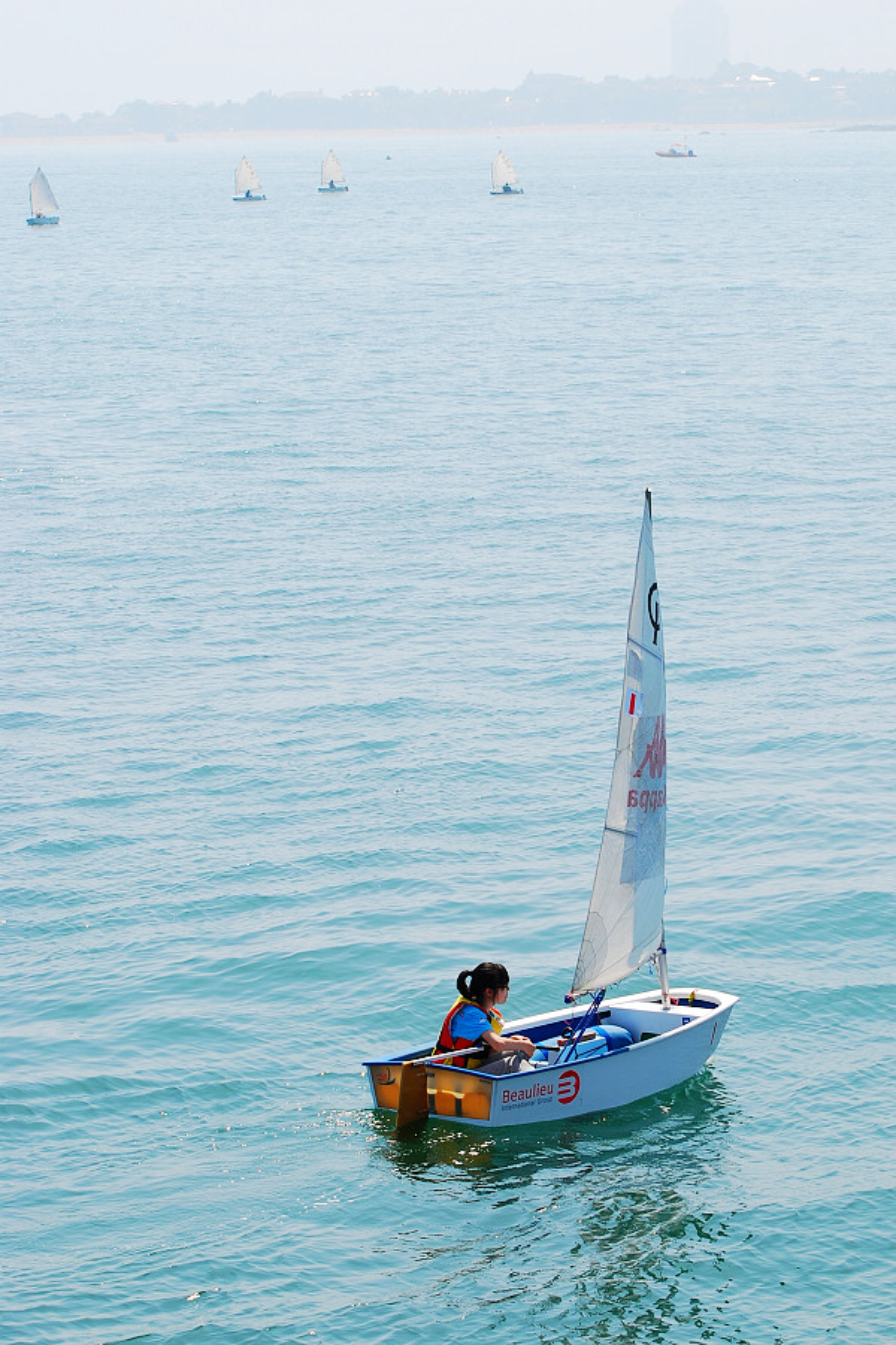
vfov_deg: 19.5
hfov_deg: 13.0
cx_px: 448
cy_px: 672
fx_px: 3920
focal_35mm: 105
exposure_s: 1/250
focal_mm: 70
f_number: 9
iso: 100
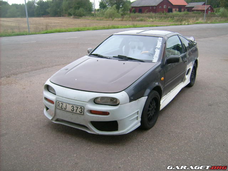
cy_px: 86
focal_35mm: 35
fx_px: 231
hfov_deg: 52.6
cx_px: 114
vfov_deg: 40.7
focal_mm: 5.95
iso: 50
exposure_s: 1/71
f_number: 2.8
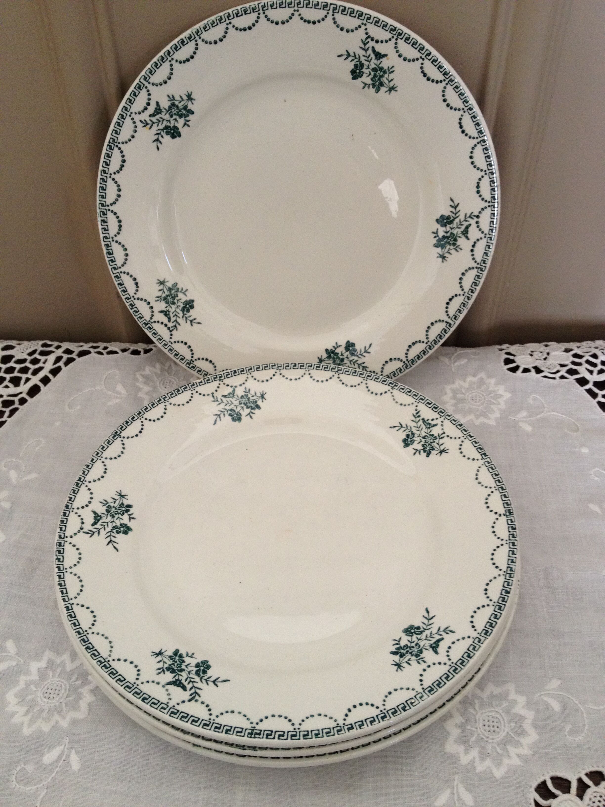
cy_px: 404
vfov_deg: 52.6
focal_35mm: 35
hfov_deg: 40.7
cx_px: 302
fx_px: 816
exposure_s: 1/20
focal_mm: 4.28
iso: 160
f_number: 2.4
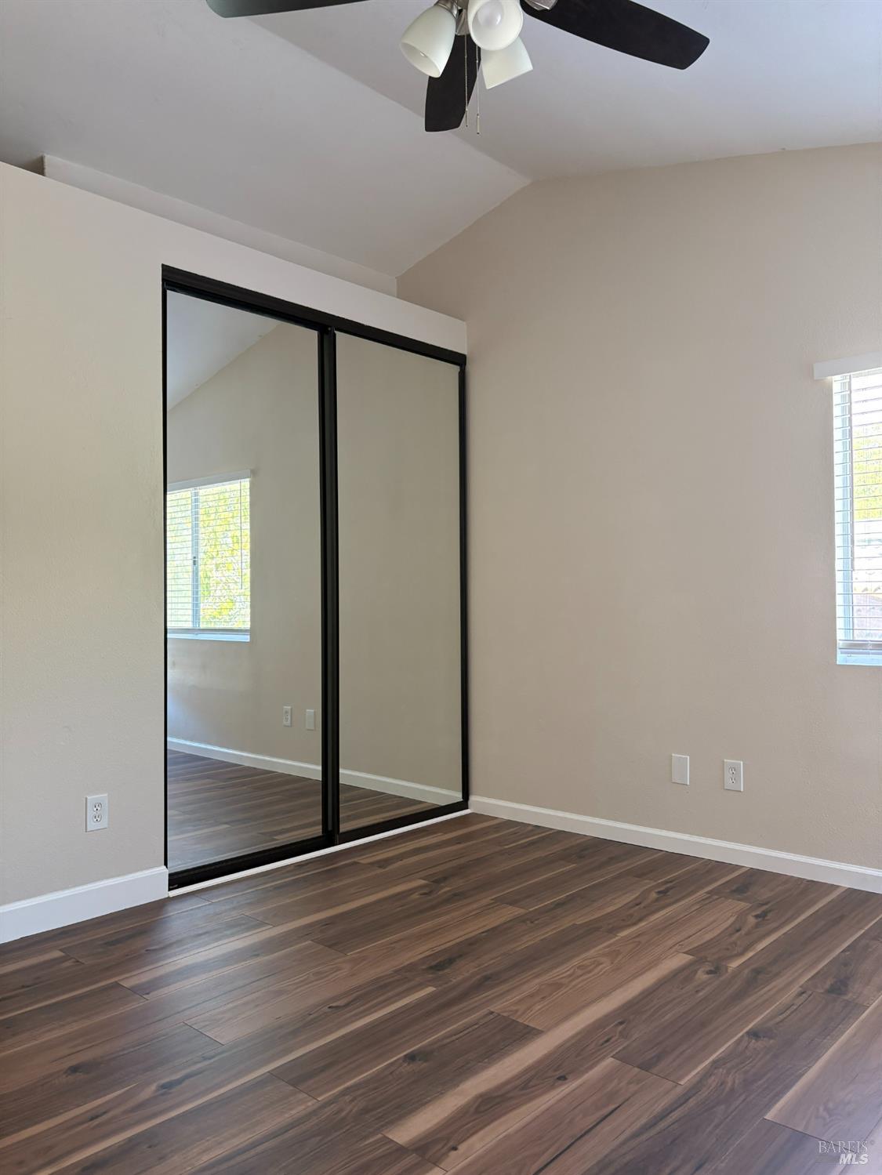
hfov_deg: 53.1
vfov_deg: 67.3
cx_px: 441
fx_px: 883
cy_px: 588
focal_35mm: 26
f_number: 1.6
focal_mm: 5.96
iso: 125
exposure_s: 1/98
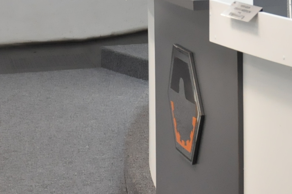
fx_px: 1458
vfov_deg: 7.5
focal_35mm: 180
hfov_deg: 11.1
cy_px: -86
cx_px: 393
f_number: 5
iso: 2000
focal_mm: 40
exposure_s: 1/125
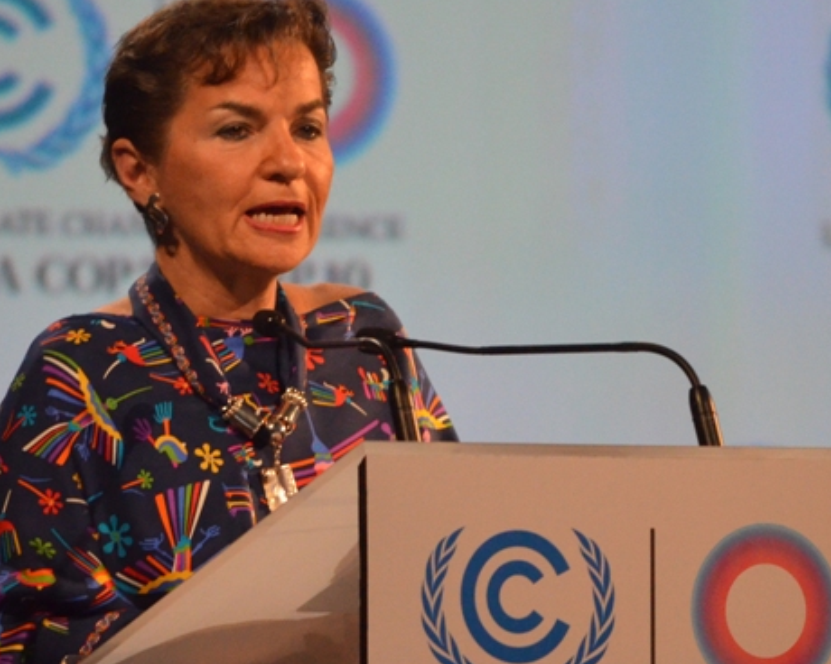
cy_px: 347
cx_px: 499
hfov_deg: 3.3
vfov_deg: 2.6
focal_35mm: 588
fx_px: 14462
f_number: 5.6
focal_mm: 300
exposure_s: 1/400
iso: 3200
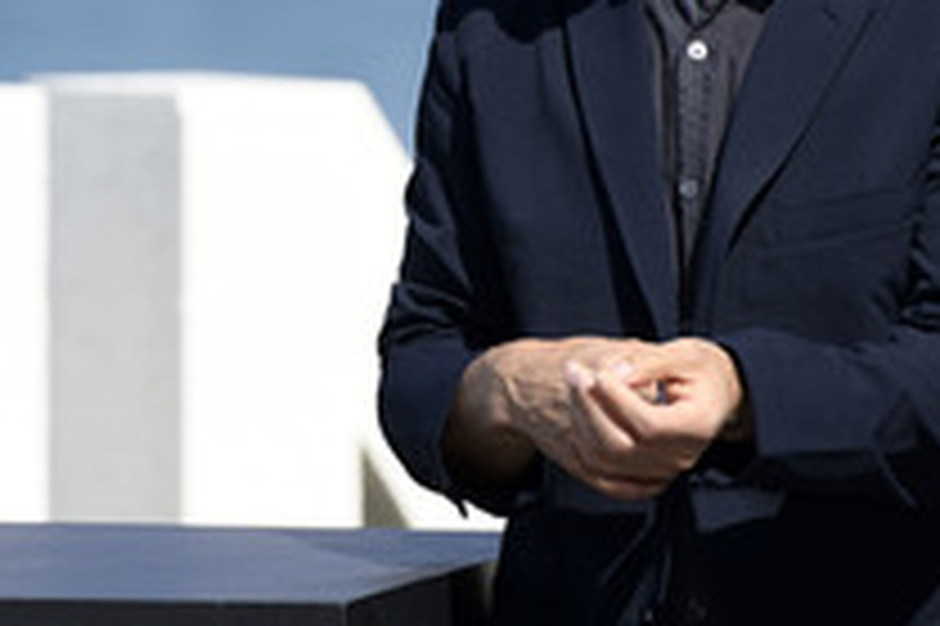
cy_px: 5
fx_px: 11271
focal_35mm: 432
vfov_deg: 3.2
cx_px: 254
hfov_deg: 4.8
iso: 320
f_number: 4.5
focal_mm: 200
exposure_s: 1/4000
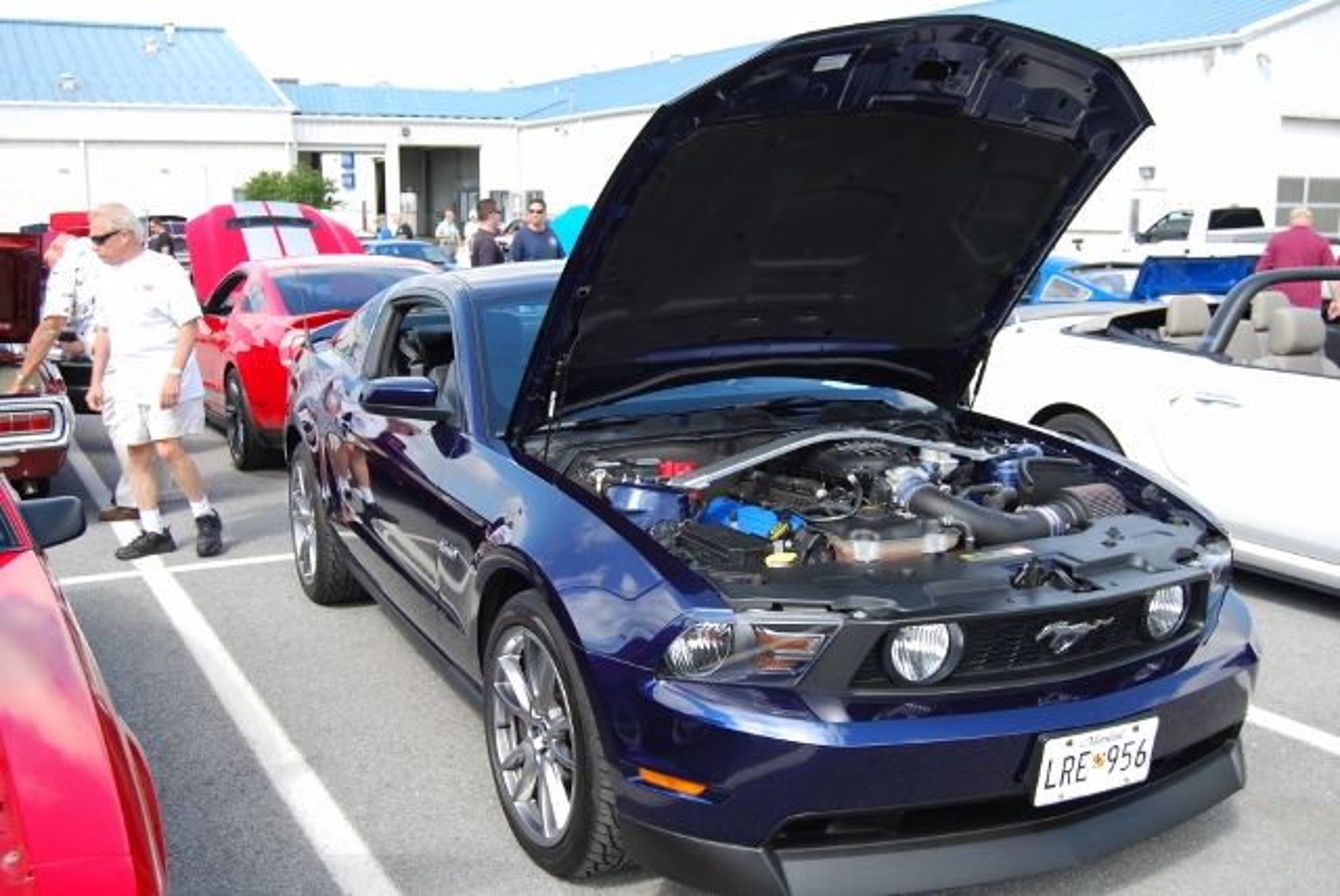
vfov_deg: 36.9
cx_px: 670
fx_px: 1341
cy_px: 448
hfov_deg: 53.1
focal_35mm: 36
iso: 110
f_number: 5.6
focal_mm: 24
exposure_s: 1/125
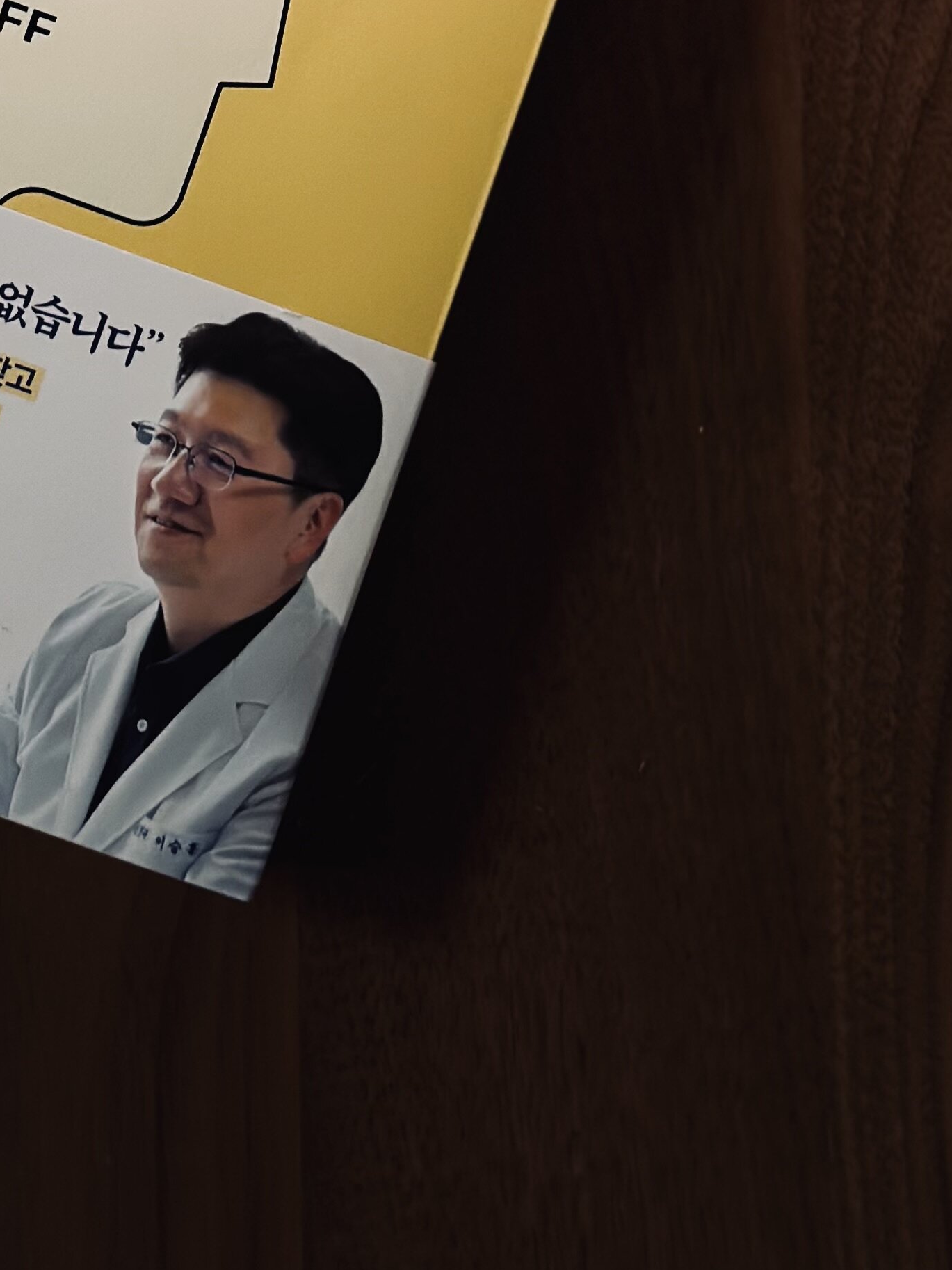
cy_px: -129
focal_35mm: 106
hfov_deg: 13.8
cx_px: 60
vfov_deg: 17.9
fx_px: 3888
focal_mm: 6.86
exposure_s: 1/120
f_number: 1.78
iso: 80
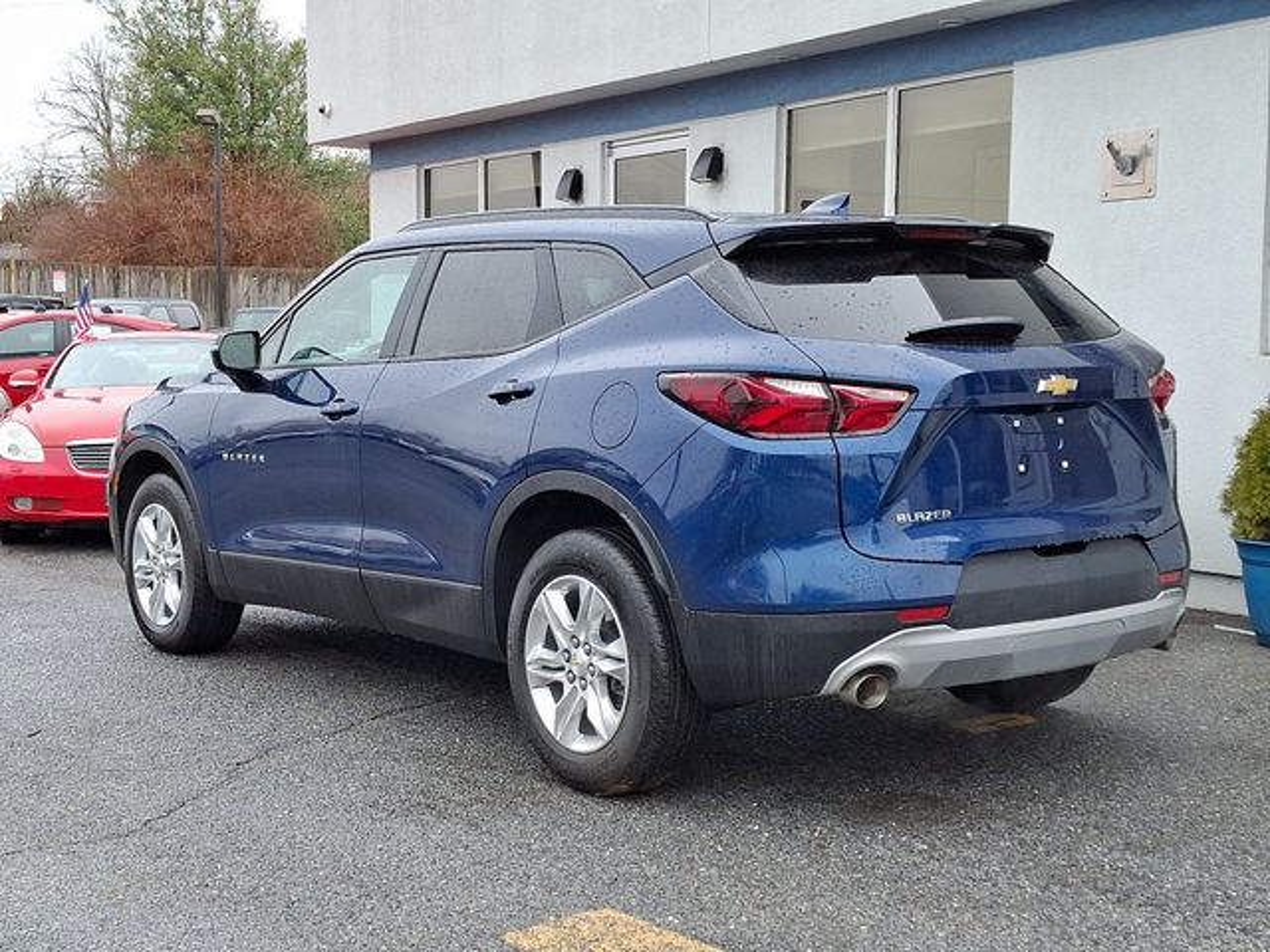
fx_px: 917
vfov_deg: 54.9
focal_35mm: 25
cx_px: 635
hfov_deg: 69.4
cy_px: 476
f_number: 1.8
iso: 25
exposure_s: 1/256
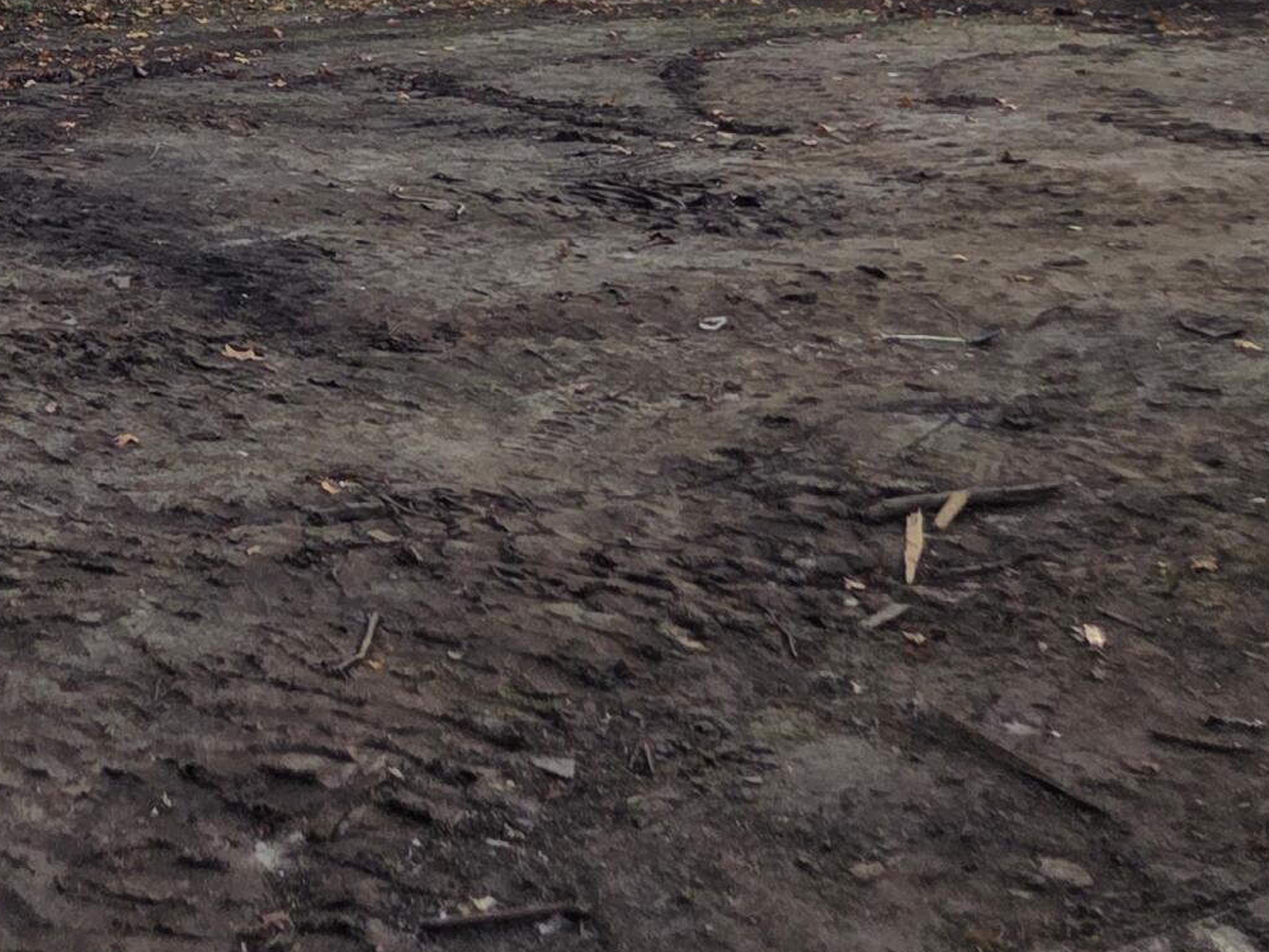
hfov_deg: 27.4
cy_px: -373
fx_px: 2529
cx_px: 203
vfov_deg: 19.3
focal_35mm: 69
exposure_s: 1/2600
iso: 80
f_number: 1.8
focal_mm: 5.4
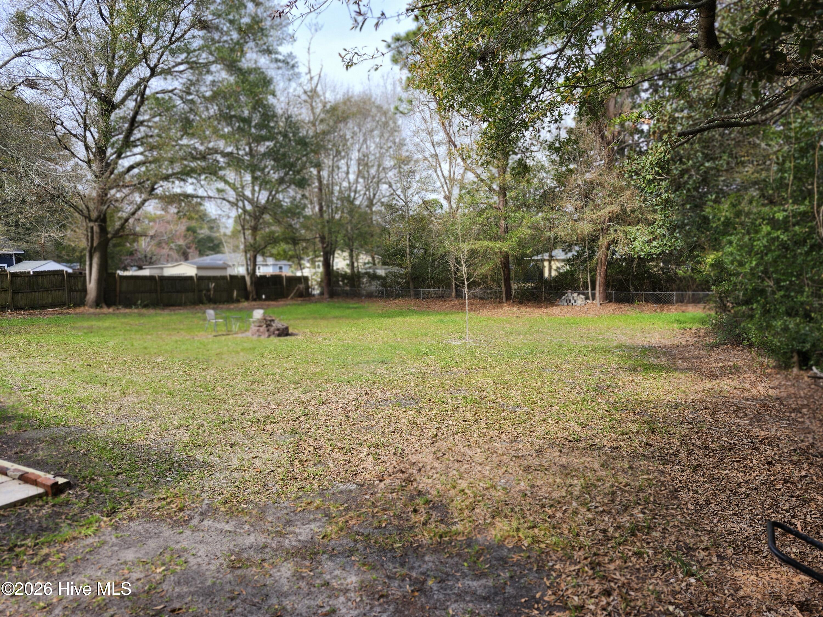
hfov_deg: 73.9
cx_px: 412
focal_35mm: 23
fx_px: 547
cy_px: 308
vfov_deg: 58.9
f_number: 1.8
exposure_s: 1/598
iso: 25
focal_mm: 5.54
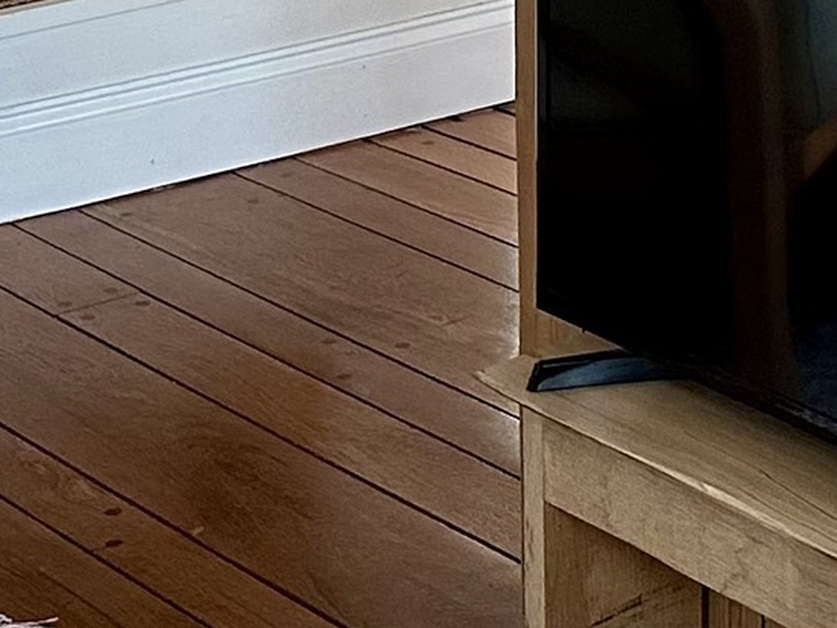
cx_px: 981
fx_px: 3266
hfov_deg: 14.2
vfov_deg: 10.1
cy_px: -672
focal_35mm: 135
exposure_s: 1/114
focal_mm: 6.86
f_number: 1.78
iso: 250
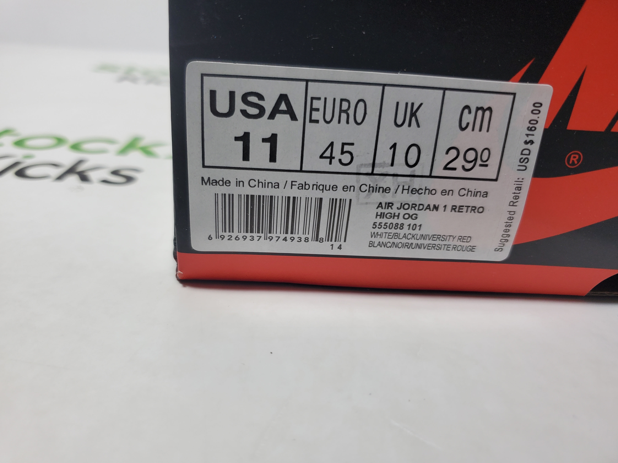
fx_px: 464
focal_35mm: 26
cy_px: 232
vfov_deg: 53.1
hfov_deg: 67.3
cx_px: 309
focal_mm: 4.3
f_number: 1.5
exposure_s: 1/462
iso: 50
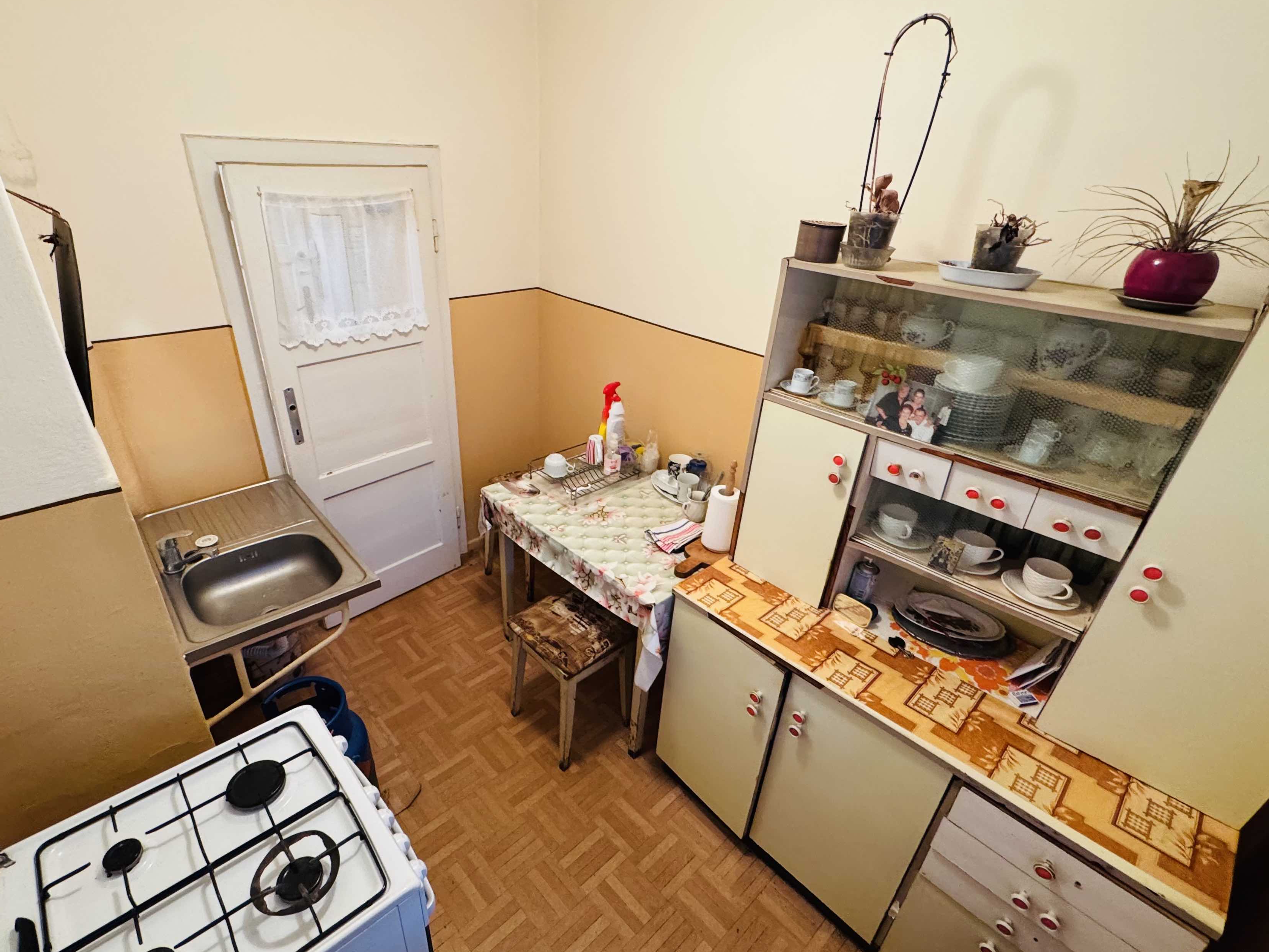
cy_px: 494
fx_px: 623
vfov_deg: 74.7
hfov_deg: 90.9
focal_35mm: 17
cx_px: 597
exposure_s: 1/50
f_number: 2.2
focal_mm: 2.22
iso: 400
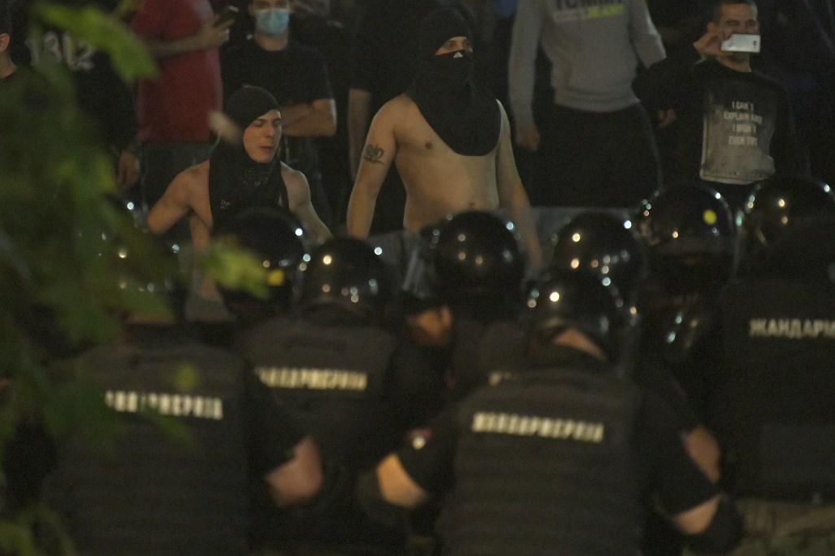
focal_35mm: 314
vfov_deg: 4.4
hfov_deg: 6.6
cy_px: 185
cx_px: 411
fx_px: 7282
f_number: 2.8
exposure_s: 1/125
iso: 16000
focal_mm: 200
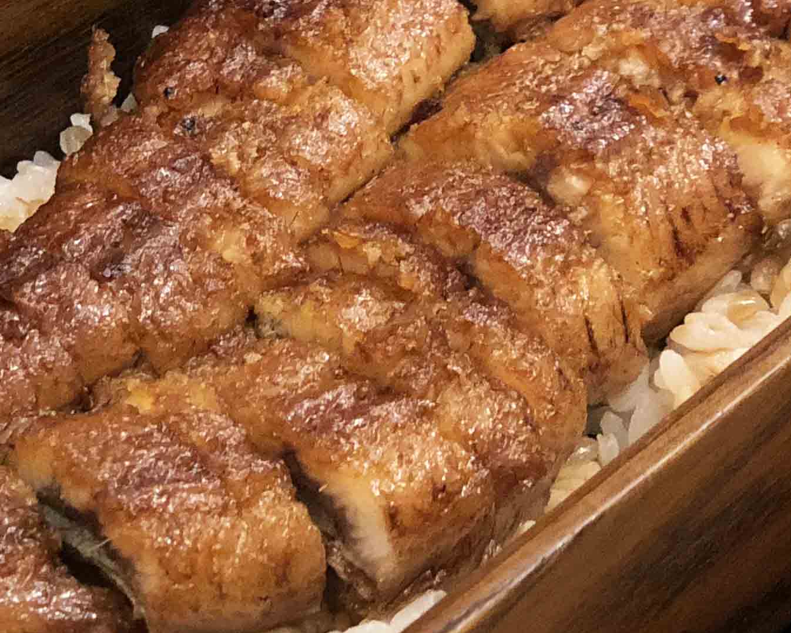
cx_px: 197
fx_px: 3559
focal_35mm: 152
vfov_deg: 10.2
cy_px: 314
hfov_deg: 12.6
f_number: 2.4
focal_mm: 6
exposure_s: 1/9
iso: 160
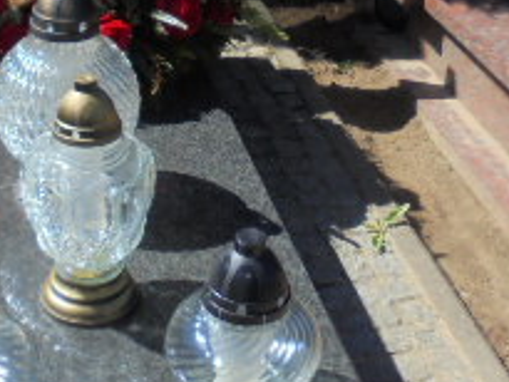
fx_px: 1192
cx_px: 236
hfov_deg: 24.1
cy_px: 79
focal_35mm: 81
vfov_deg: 18.1
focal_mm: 4.6
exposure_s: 1/800
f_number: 3.5
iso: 100
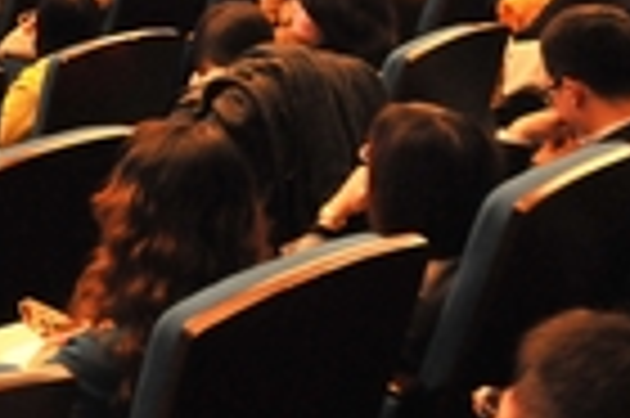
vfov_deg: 15.3
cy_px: -34
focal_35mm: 87
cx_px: -18
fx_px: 1521
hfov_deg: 22.4
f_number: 3.5
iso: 1600
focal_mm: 18
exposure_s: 1/30
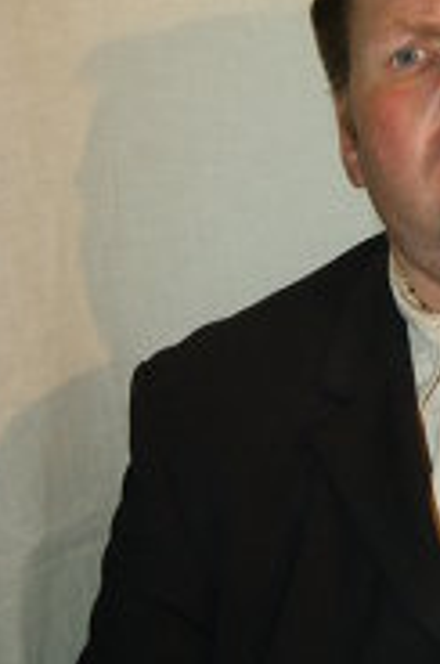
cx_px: 449
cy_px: 51
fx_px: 1288
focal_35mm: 70
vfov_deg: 27.7
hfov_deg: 18.8
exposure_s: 1/60
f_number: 5.6
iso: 400
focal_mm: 22
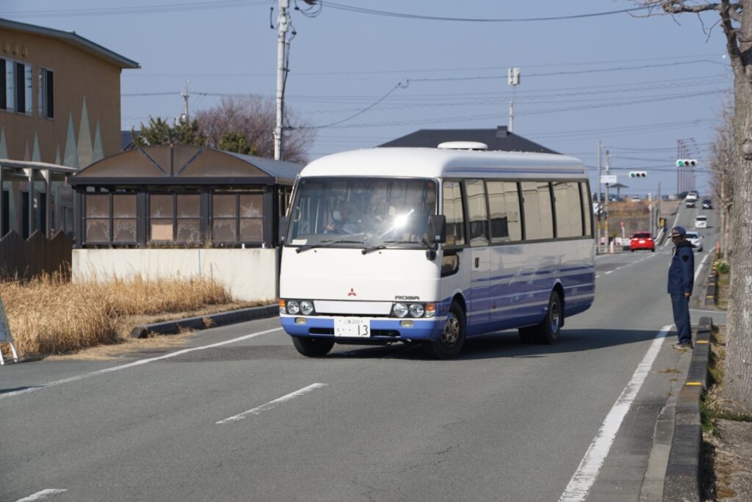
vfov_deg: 11.4
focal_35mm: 120
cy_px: 251
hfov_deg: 17.1
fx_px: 2508
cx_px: 376
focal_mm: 80
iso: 100
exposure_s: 1/400
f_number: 8
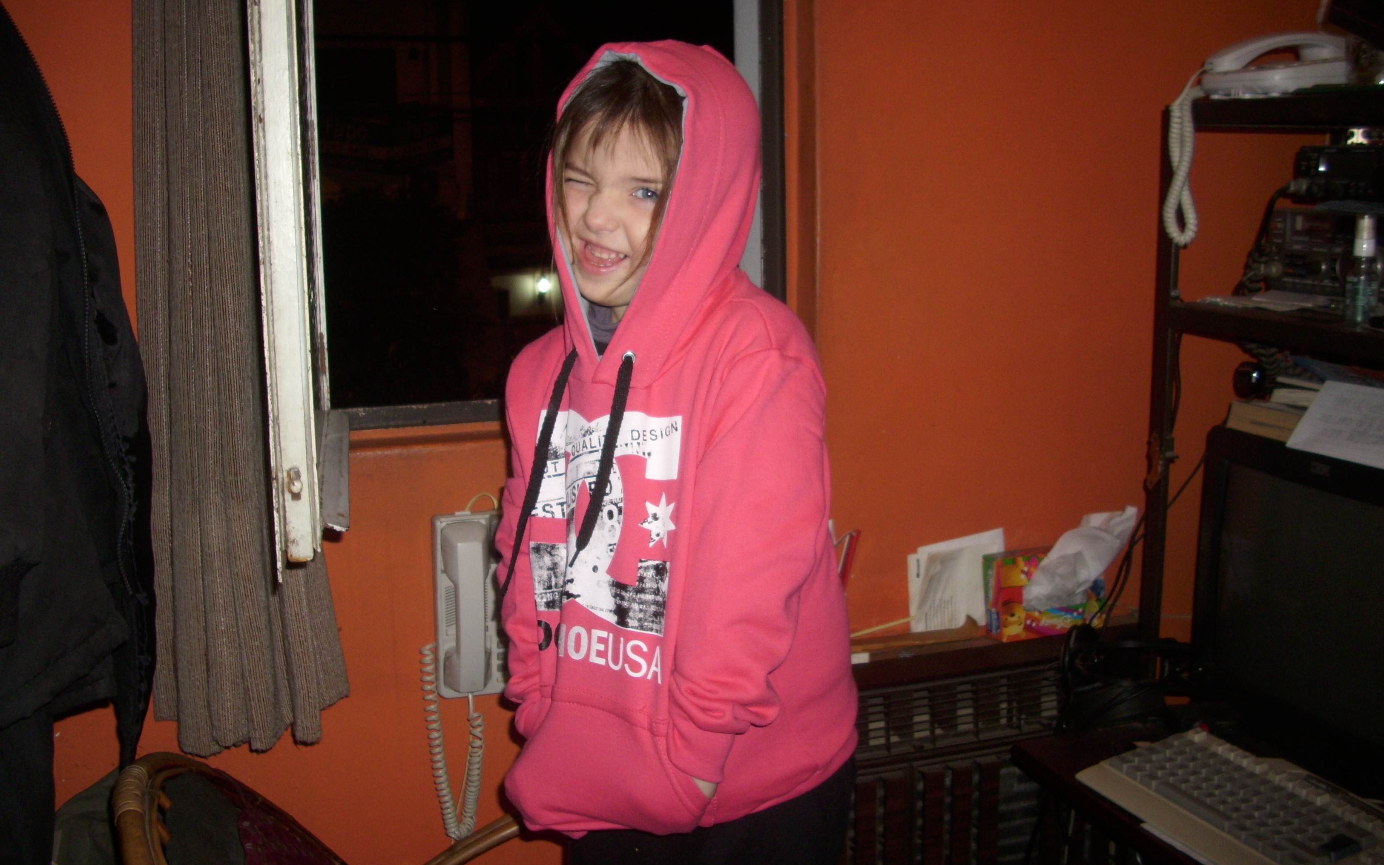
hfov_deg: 58.1
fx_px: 1245
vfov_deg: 38.3
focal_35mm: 33
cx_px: 694
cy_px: 388
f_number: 2.8
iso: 50
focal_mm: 6.2
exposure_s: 1/30
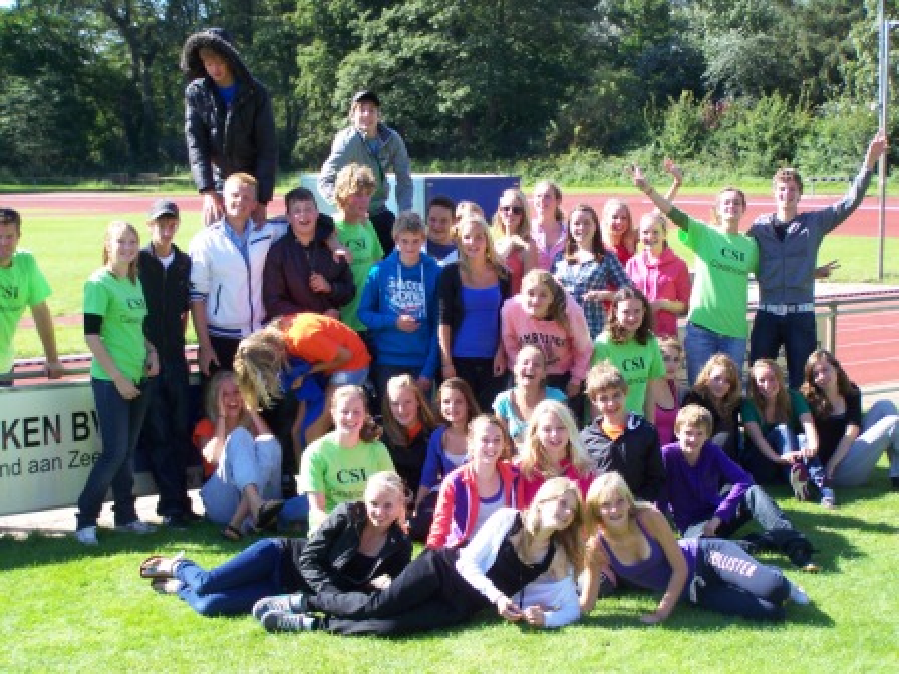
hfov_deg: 26.0
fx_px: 1948
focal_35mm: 75
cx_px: 450
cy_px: 337
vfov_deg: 19.6
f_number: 3.2
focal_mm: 12.4
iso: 64
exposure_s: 1/200
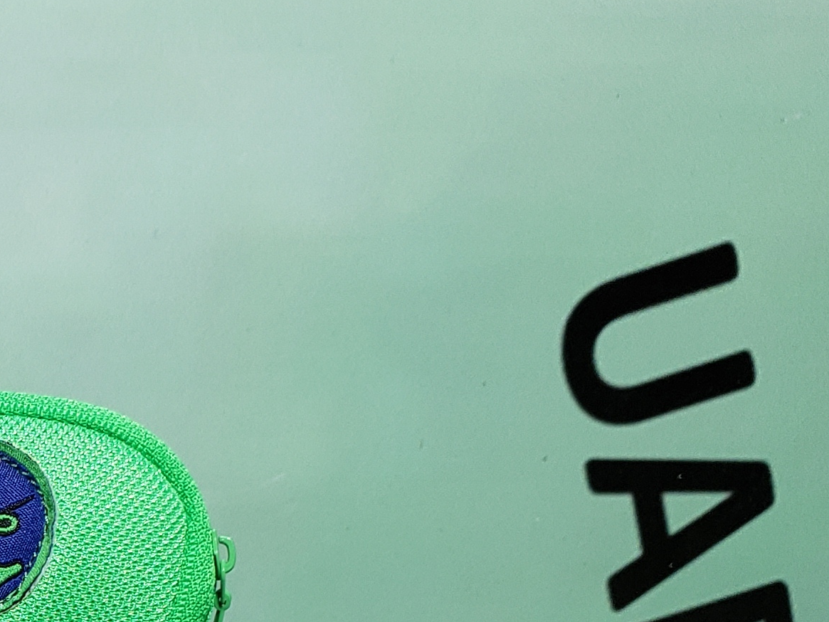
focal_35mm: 90
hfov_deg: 19.2
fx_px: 2156
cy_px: 796
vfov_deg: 15.7
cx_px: -394
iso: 50
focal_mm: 4.3
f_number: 1.5
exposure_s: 1/339
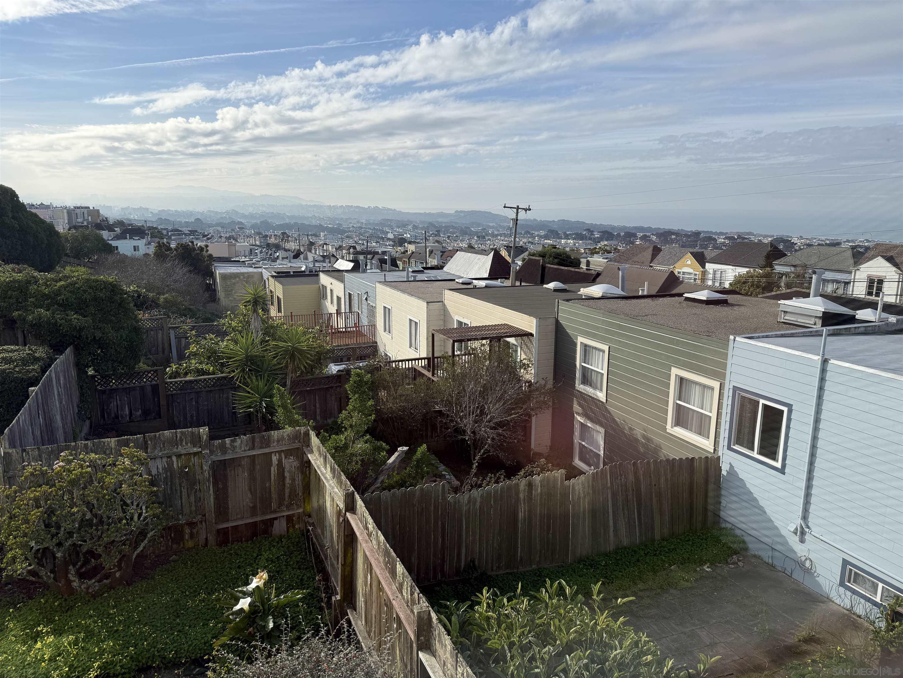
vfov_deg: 56.8
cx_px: 452
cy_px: 339
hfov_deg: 71.6
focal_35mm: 24
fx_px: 626
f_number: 1.78
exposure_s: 1/4975
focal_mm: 6.76
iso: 80
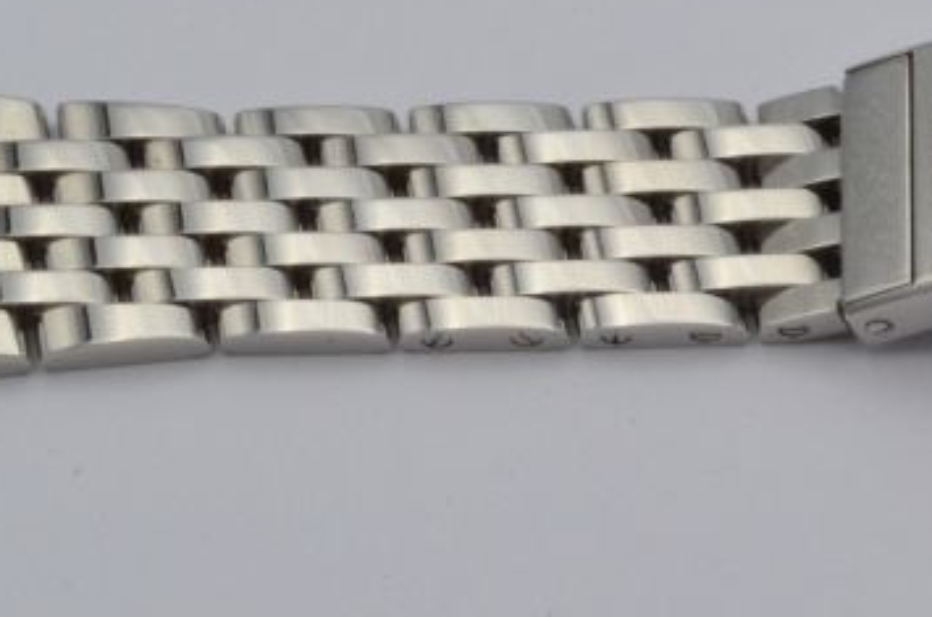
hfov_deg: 13.2
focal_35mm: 152
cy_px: 121
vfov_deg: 9.0
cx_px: 1066
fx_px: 3926
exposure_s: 1/50
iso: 1250
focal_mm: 36
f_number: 29
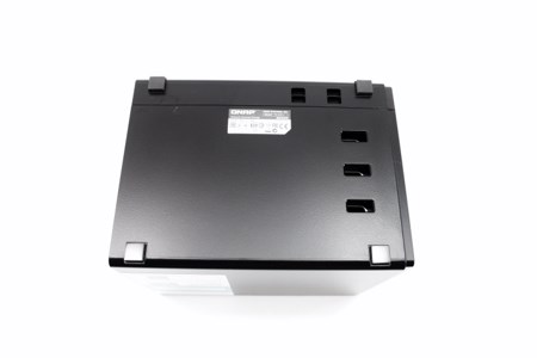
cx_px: 268
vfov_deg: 47.9
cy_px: 179
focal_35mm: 27
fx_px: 403
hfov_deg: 67.4
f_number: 6.3
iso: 400
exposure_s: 1/160
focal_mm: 18
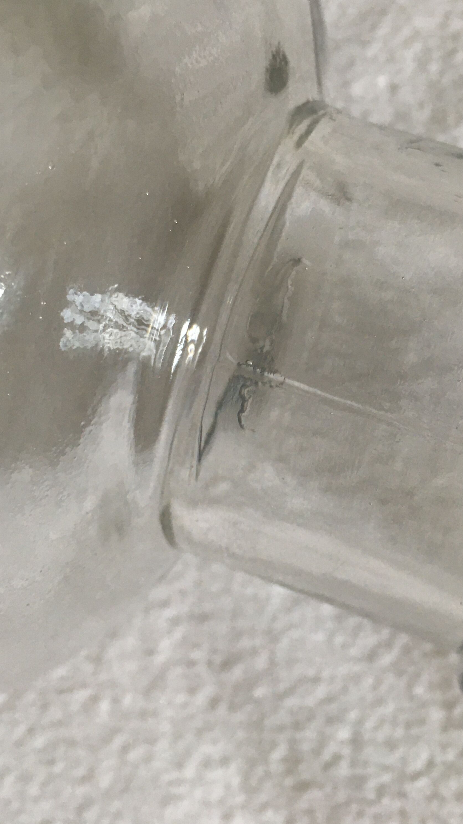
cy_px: 412
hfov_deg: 27.3
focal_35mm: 43
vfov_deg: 47.4
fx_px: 939
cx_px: 355
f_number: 2.2
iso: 100
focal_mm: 4.15
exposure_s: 1/33
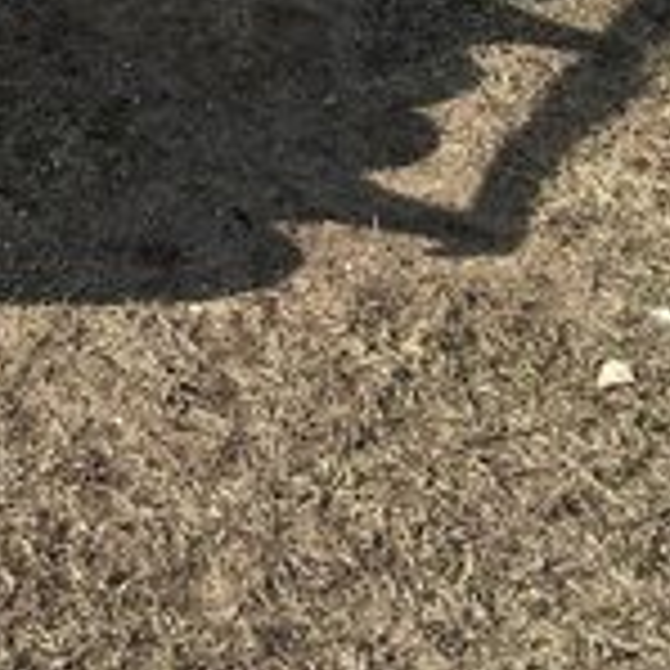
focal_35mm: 105
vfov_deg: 15.5
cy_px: -277
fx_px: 2299
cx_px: 11
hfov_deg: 16.3
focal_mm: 3
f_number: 1.8
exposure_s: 1/898
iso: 25
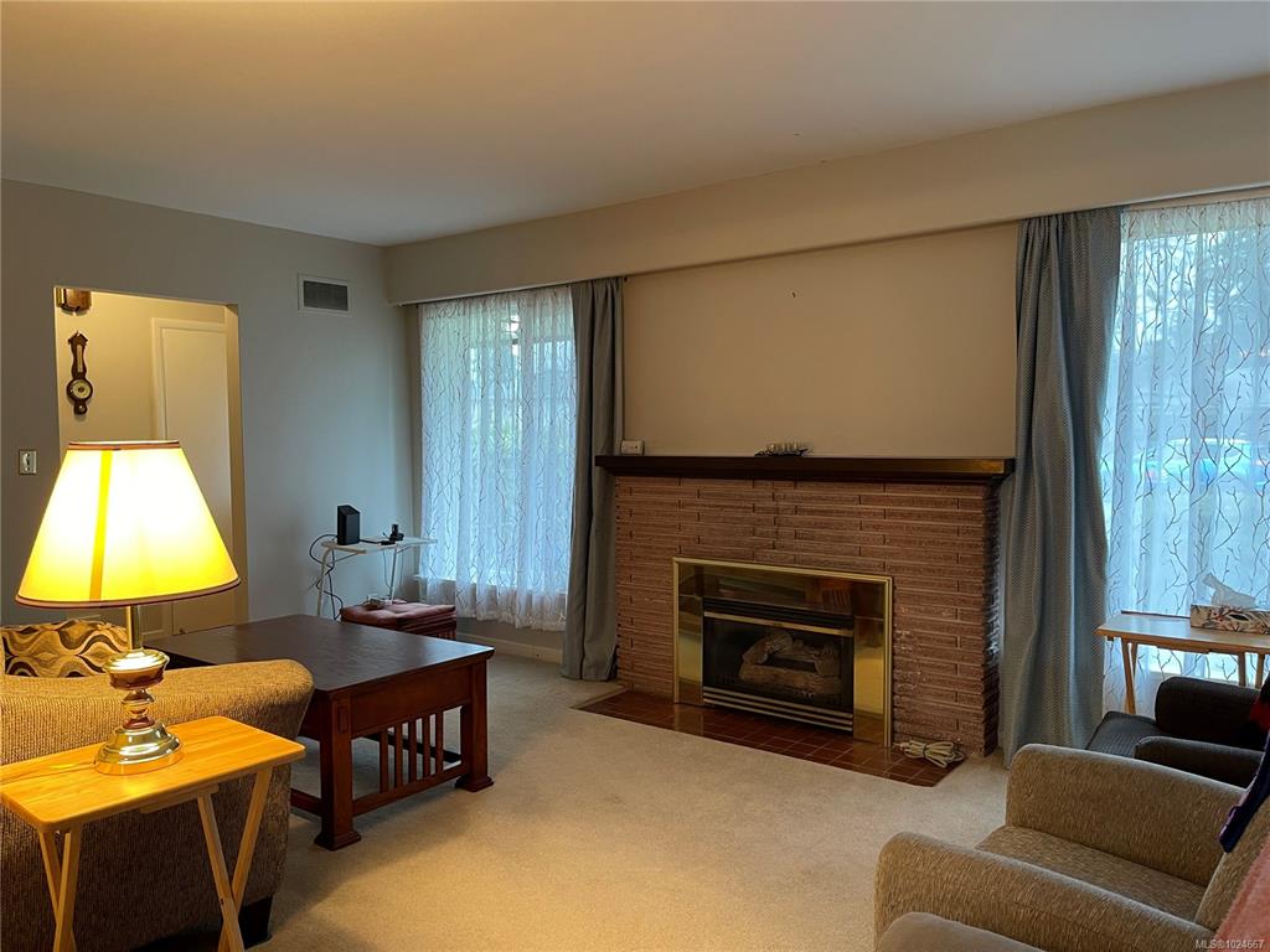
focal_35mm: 25
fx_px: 917
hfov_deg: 69.4
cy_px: 476
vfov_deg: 54.9
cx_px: 635
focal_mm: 5.1
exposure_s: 1/60
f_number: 1.6
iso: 200
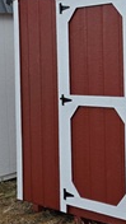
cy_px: 50
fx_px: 440
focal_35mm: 74
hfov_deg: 14.0
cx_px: 243
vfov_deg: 28.1
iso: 80
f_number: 1.7
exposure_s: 1/1780
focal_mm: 6.3
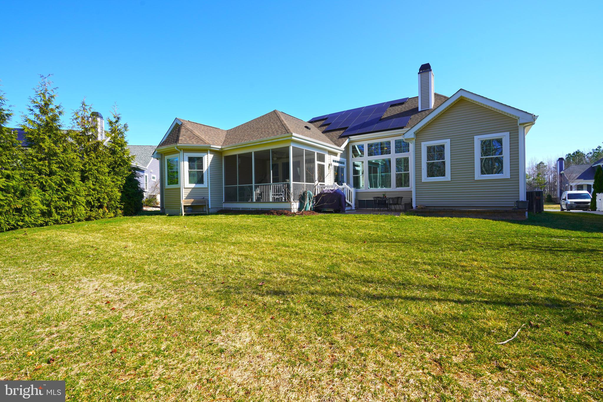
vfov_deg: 73.8
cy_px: 201
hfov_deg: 96.7
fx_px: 268
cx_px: 302
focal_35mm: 16
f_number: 9
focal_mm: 16
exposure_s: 1/125
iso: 100
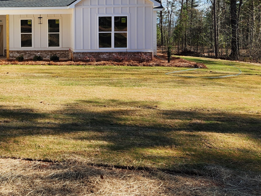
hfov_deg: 33.3
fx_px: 400
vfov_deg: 27.1
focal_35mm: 53
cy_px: 44
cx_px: 5
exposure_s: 1/838
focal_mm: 5.4
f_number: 1.8
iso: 20
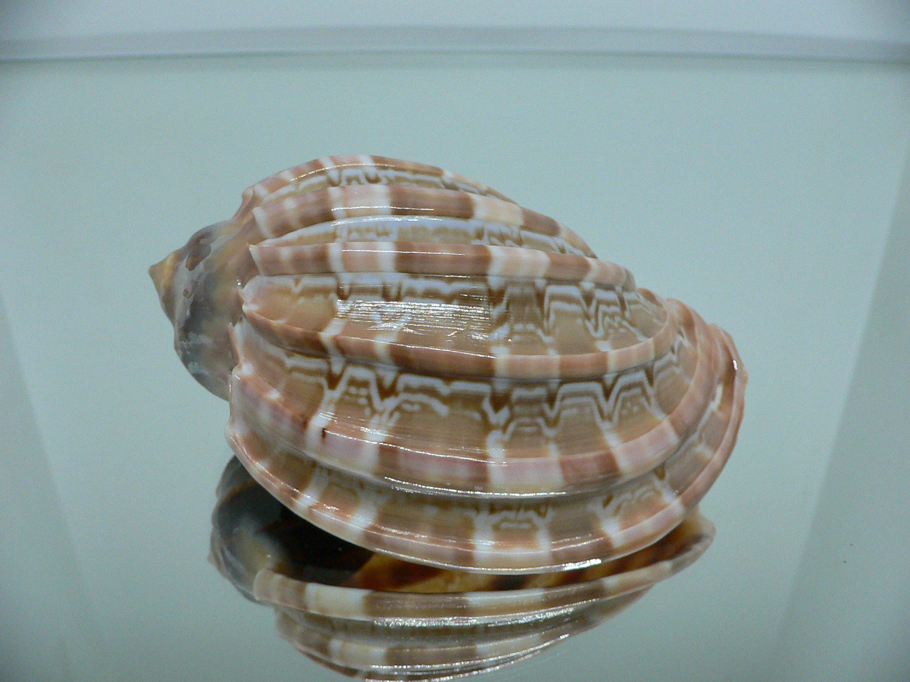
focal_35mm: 35
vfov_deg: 40.7
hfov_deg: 52.6
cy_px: 341
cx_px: 455
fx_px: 920
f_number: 2.8
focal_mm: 4.6
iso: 200
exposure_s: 1/50
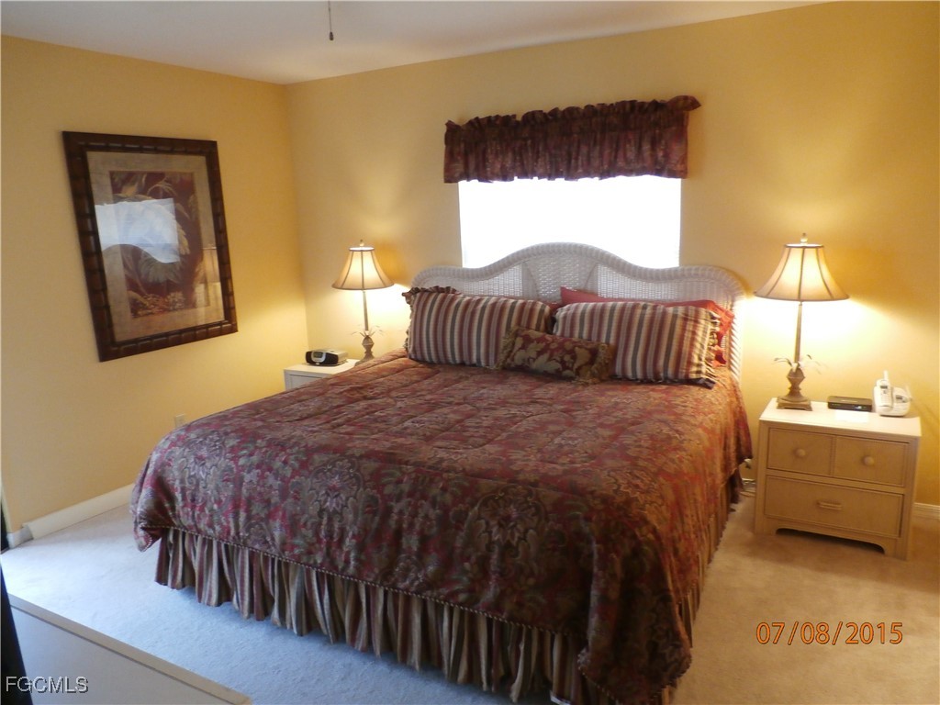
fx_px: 679
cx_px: 470
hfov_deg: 69.4
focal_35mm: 25
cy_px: 352
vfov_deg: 54.9
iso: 400
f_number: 3
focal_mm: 4.5
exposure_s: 1/20
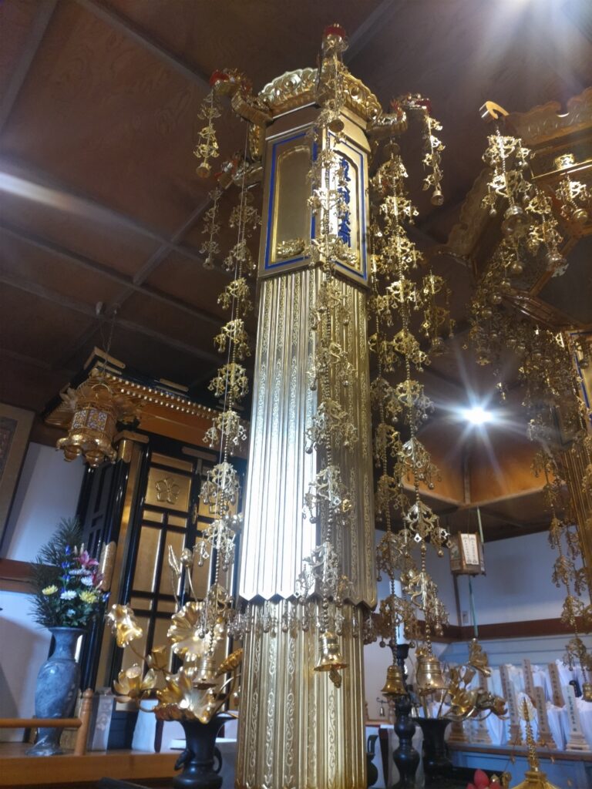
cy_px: 394
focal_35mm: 26
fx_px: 593
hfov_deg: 53.1
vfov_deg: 67.3
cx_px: 296
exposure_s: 1/50
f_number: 1.79
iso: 919
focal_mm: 4.8
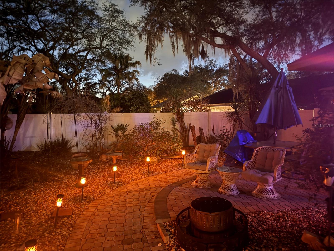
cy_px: 126
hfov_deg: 71.6
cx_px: 167
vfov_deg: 56.8
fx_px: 232
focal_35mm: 24
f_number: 1.78
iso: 2000
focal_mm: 6.76
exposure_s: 1/2
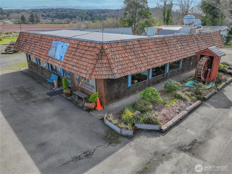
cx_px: 116
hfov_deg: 71.6
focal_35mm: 24
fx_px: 161
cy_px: 87
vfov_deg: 56.8
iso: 420
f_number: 2.8
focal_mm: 12.29
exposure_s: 1/2500
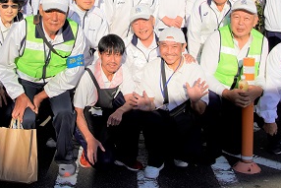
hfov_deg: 30.4
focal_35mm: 66
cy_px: 7
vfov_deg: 20.1
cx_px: 118
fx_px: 516
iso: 100
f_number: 5
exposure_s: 1/1000
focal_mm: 21
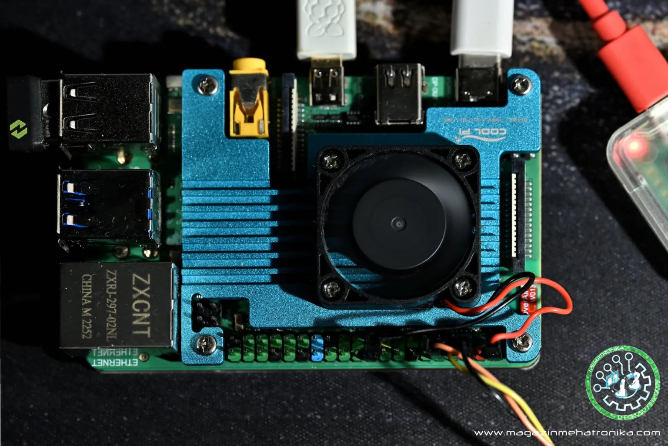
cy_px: 223
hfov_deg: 19.4
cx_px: 334
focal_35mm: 105
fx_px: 1949
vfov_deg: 13.1
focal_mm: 105
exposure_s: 1/60
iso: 640
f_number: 6.3
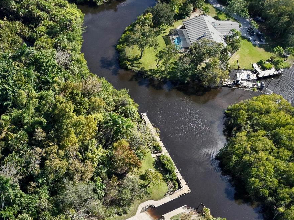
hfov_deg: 31.8
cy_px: 231
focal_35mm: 56
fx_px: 475
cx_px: 2
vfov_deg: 24.6
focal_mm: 8.67
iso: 200
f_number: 1.8
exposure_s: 1/320
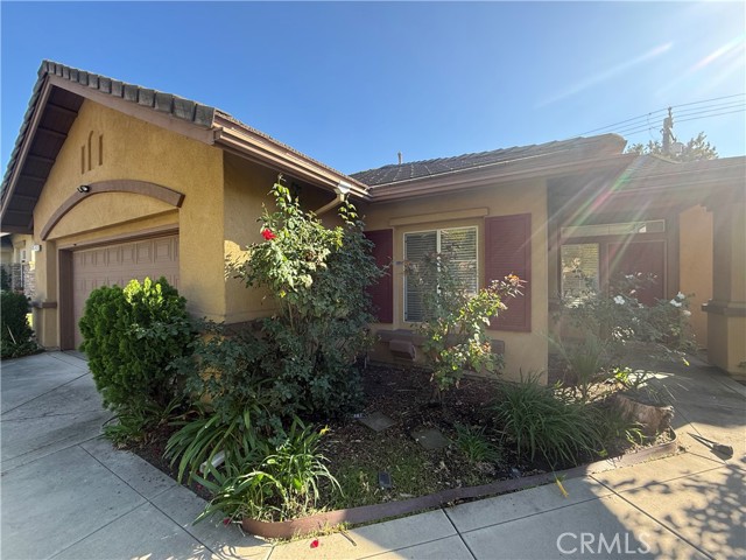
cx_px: 373
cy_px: 280
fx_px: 302
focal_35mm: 14
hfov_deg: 102.1
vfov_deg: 85.7
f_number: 2.2
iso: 64
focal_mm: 2.22
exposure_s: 1/386
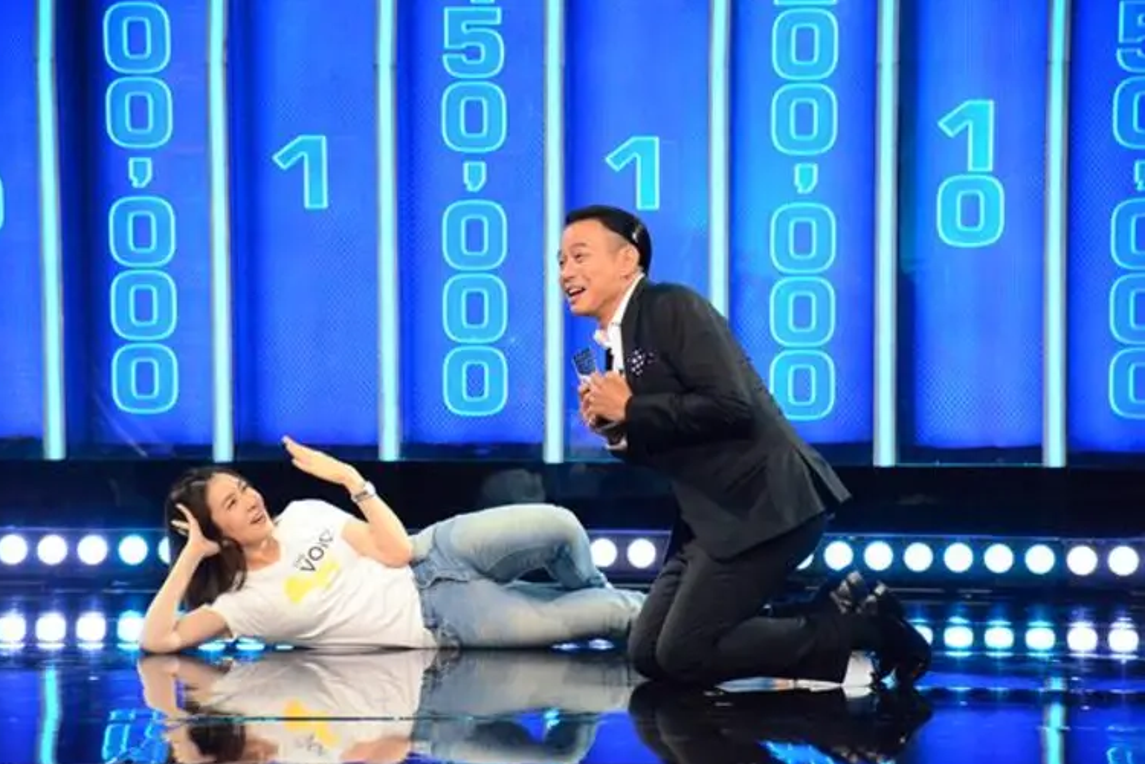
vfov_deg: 6.3
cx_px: 556
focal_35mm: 218
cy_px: 393
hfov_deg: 9.4
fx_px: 6933
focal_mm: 140
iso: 5000
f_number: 5.6
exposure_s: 1/320
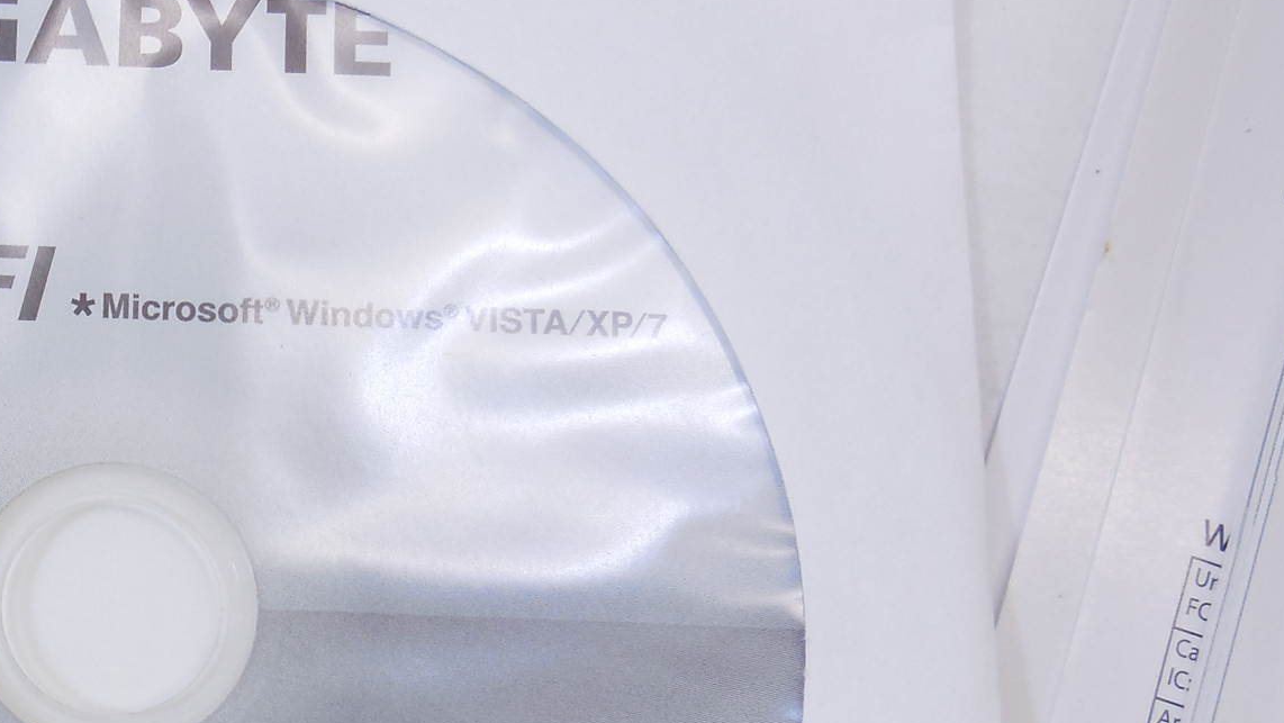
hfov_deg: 30.6
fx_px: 2214
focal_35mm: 65
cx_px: 74
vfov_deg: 18.2
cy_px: 662
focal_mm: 5.3
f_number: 3.2
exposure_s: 1/50
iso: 125
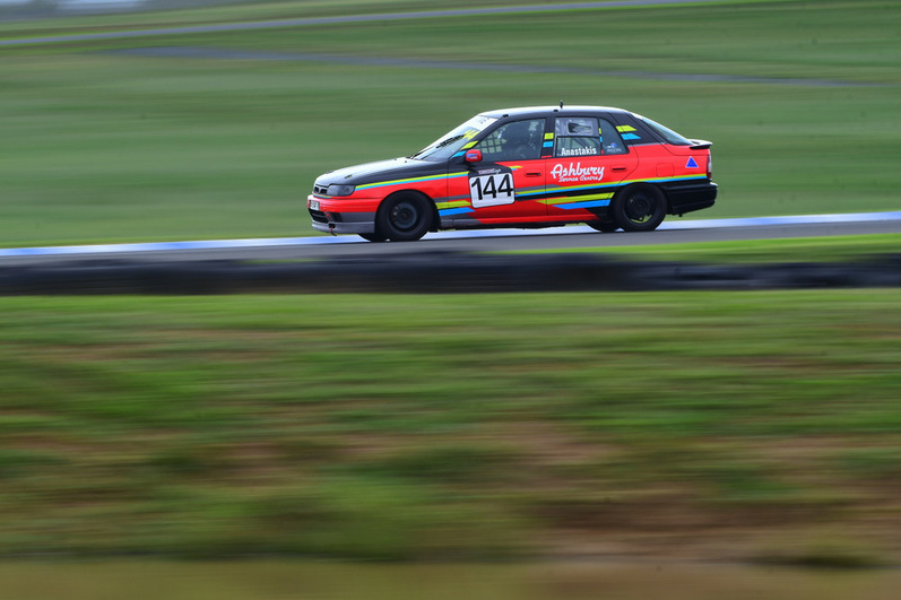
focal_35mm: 301
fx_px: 7531
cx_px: 450
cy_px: 299
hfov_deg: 6.8
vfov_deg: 4.6
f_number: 16
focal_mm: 200
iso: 100
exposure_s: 1/40
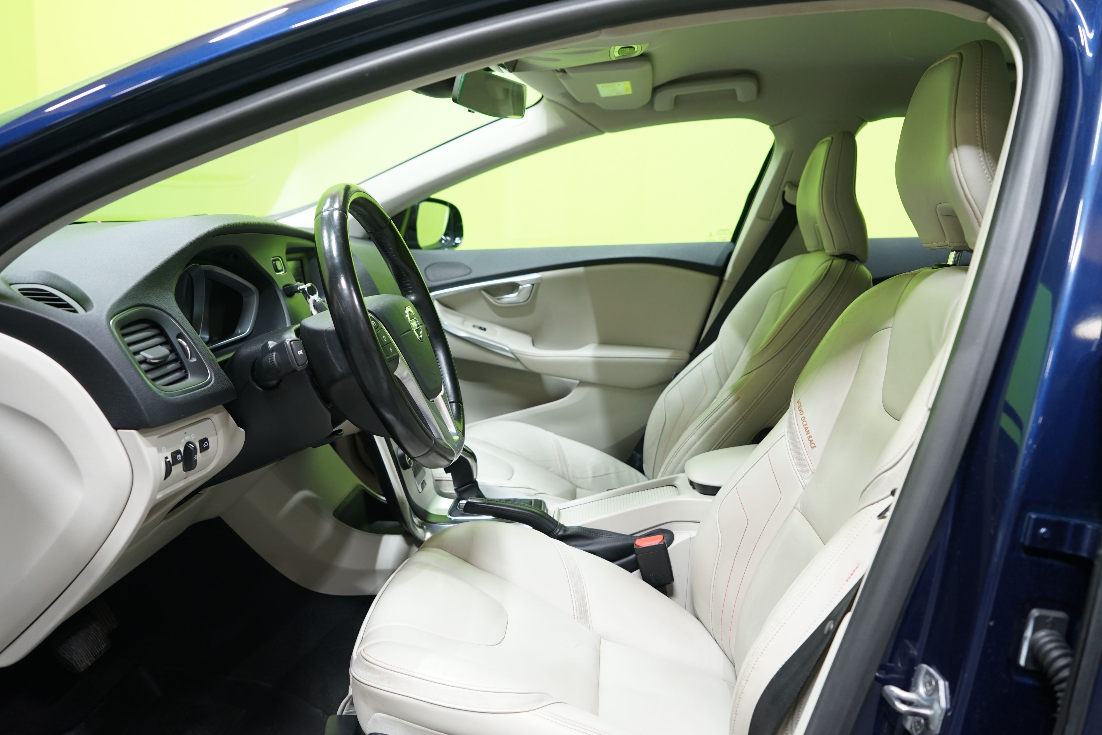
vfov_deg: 43.6
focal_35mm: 30
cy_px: 368
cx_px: 551
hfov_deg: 61.9
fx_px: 918
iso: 800
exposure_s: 1/25
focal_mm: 30
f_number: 4.5
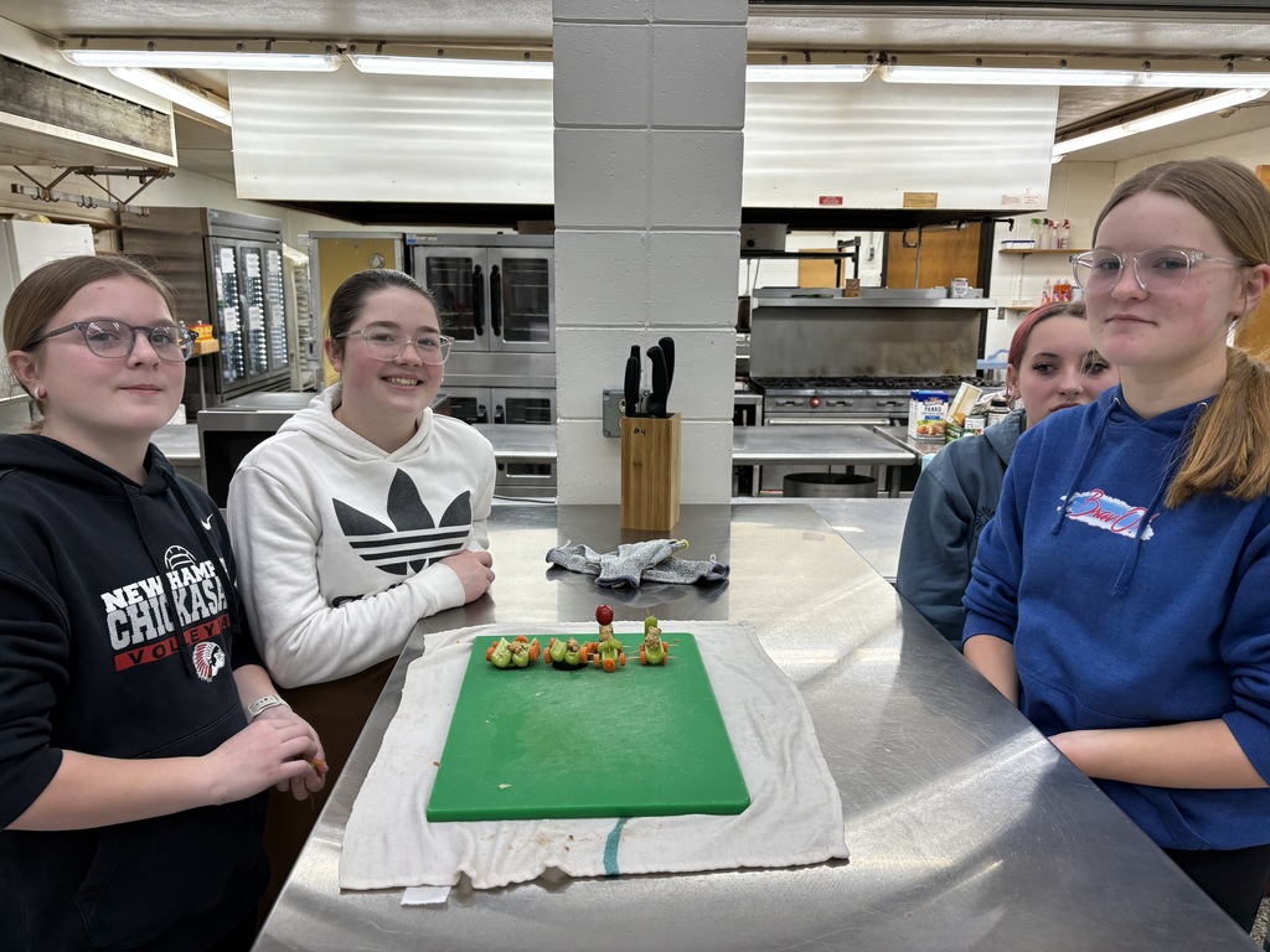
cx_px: 635
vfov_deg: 53.1
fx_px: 954
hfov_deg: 67.3
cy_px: 476
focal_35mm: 26
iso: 100
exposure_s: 1/120
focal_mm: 5.96
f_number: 1.6
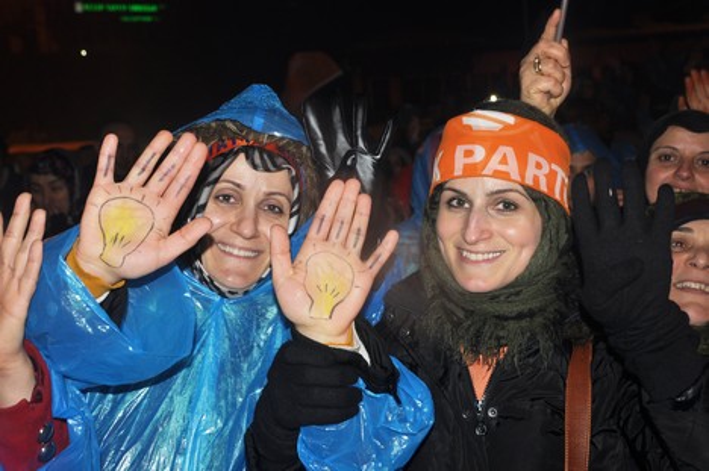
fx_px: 915
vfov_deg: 28.9
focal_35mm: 46
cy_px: 236
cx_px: 354
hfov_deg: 42.4
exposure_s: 1/60
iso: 200
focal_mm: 31
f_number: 4.5
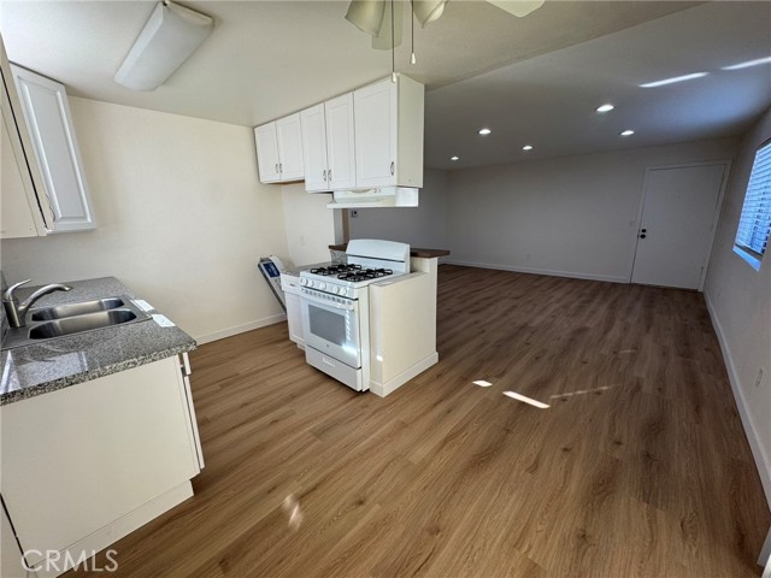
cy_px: 289
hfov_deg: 102.1
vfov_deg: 85.7
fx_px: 312
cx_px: 386
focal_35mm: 14
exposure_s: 1/120
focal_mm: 2.22
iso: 64
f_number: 2.2
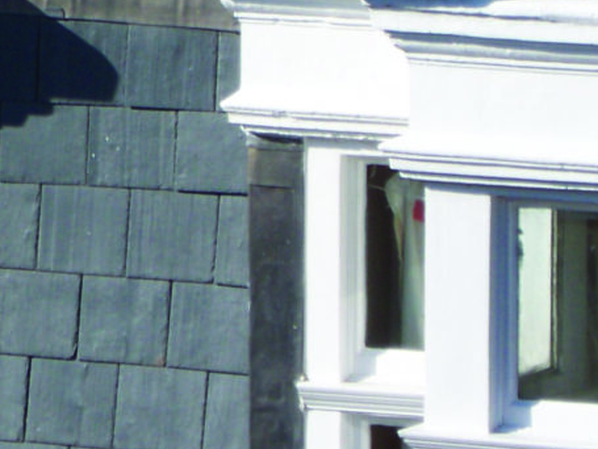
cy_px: -131
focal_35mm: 468
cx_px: -200
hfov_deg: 4.2
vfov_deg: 3.2
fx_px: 8091
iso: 64
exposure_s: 1/320
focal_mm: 23.7
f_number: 5.3
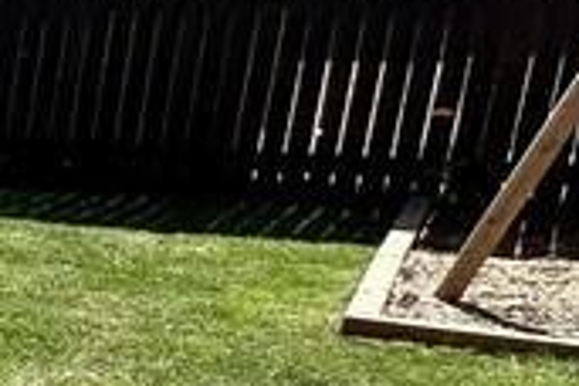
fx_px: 1399
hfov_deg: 14.2
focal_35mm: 87
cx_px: -867
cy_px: 356
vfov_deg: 15.5
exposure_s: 1/997
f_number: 2.2
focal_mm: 2.22
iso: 40
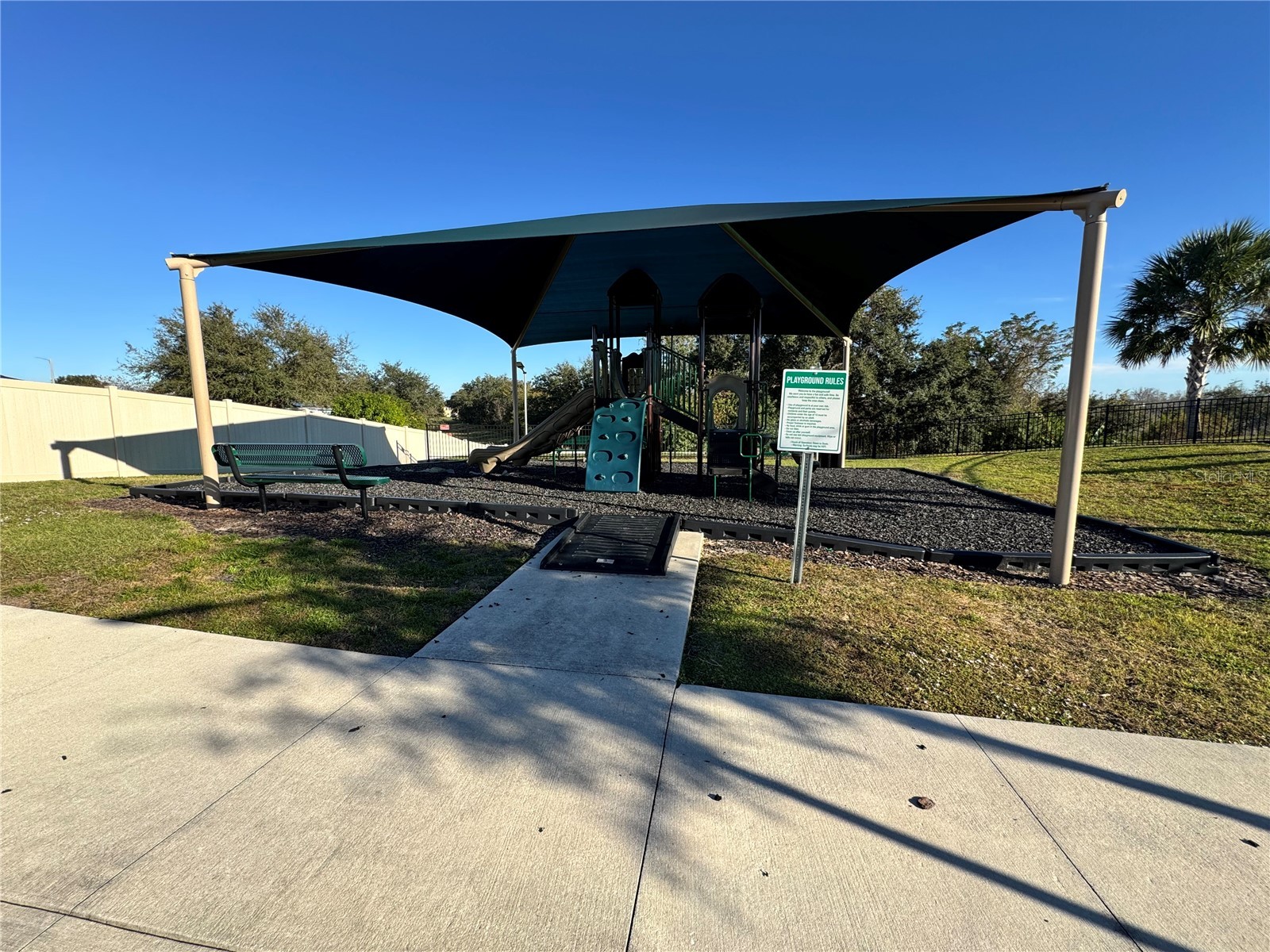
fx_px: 514
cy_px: 476
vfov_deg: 85.7
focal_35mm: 14
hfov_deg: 102.1
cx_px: 635
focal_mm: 2.22
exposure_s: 1/578
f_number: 2.2
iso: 40
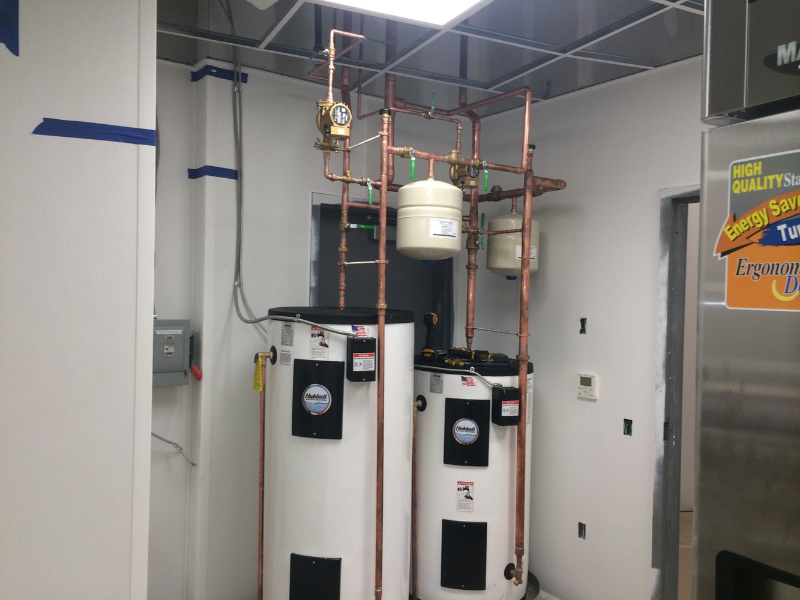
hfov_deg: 60.0
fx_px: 693
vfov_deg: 46.8
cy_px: 300
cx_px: 400
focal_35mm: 30
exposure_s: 1/30
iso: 50
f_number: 2.2
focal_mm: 4.12
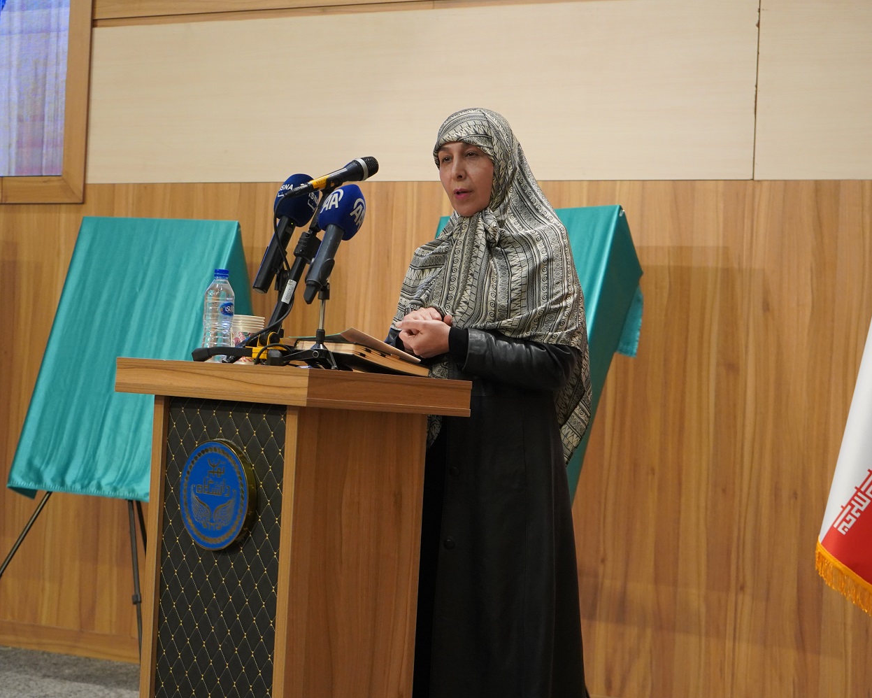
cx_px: 389
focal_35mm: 79
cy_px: 349
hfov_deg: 24.1
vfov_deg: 19.4
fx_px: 2039
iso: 4000
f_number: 5.6
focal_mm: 70
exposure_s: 1/160
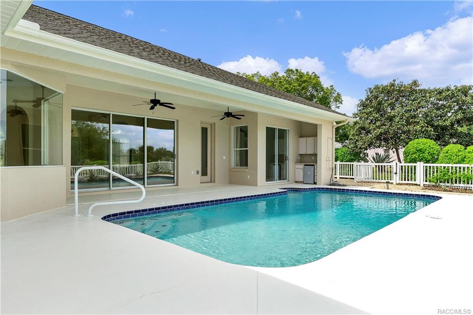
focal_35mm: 21
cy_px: 158
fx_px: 276
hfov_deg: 81.2
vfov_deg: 59.5
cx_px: 236
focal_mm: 14
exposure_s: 1/500
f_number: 8
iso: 100
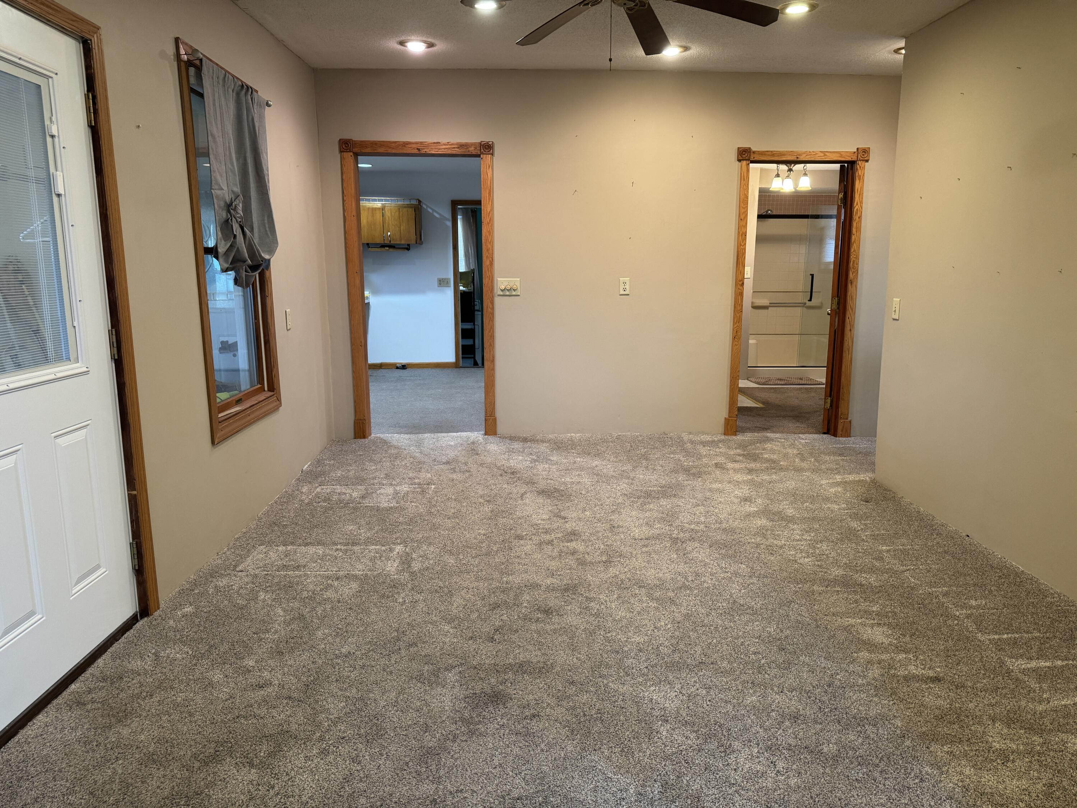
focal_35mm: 24
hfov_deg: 71.6
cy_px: 404
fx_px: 747
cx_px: 538
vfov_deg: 56.8
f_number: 1.78
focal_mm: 6.76
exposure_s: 1/60
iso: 250
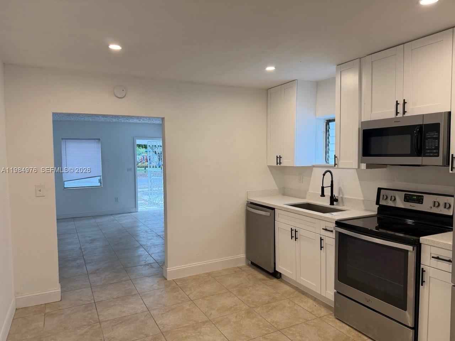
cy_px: 170
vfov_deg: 56.8
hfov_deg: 71.6
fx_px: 315
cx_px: 228
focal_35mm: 24
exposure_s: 1/120
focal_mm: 6.76
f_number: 1.78
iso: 160
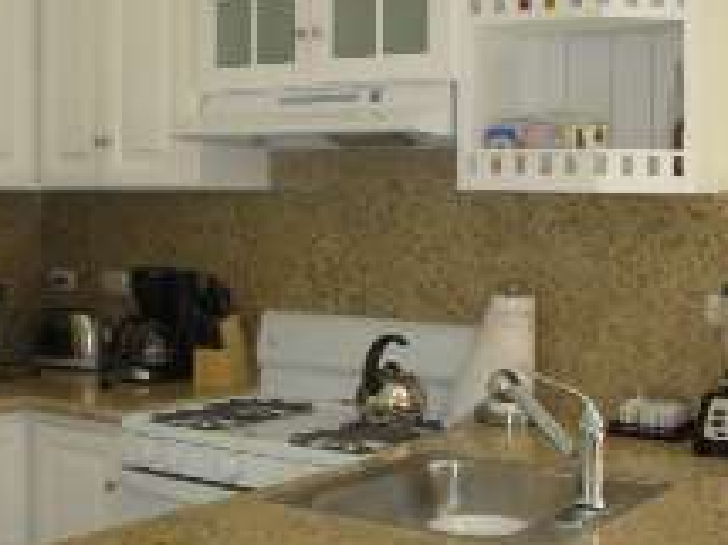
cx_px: 183
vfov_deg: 25.2
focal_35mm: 58
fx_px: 1219
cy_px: 252
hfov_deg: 32.6
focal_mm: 5.8
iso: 72
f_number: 3
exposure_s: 1/29.8
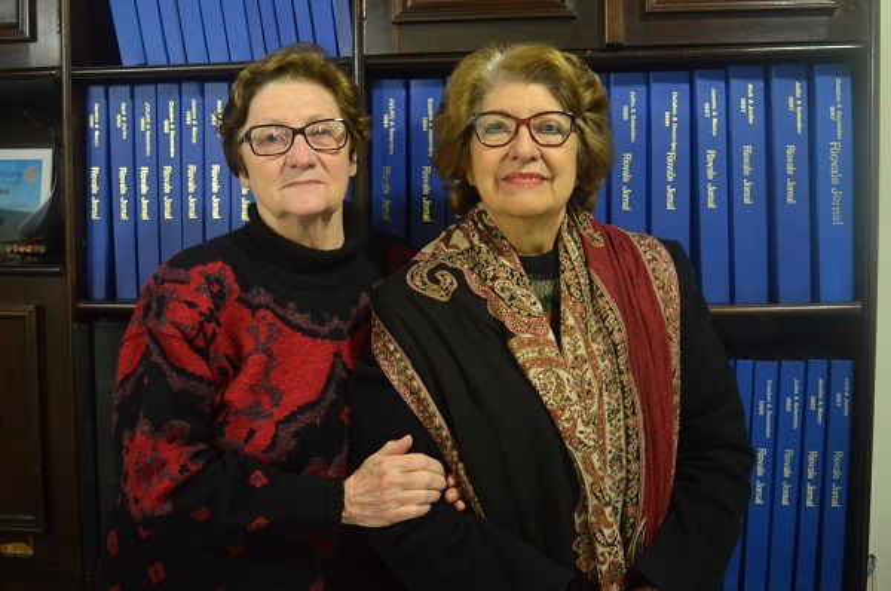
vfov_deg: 35.4
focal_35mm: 38
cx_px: 446
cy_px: 296
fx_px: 927
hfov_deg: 51.4
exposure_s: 1/25
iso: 1600
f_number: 4.5
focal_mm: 25
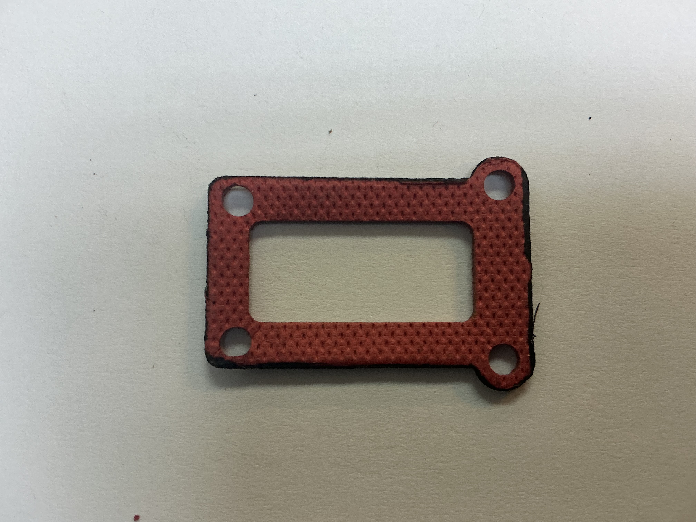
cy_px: 261
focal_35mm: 29
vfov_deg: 48.2
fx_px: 583
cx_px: 348
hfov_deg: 61.7
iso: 50
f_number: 1.8
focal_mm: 3
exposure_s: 1/120
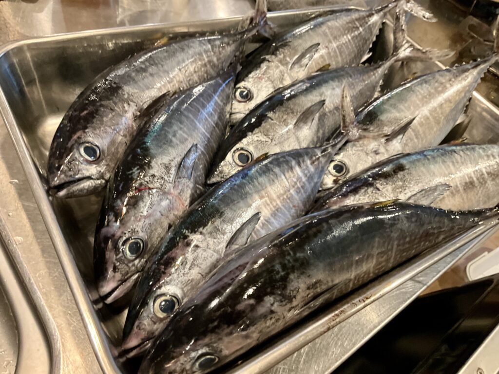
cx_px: 250
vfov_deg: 48.2
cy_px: 187
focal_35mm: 29
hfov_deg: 61.7
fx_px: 418
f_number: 1.8
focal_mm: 3
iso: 250
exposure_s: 1/50
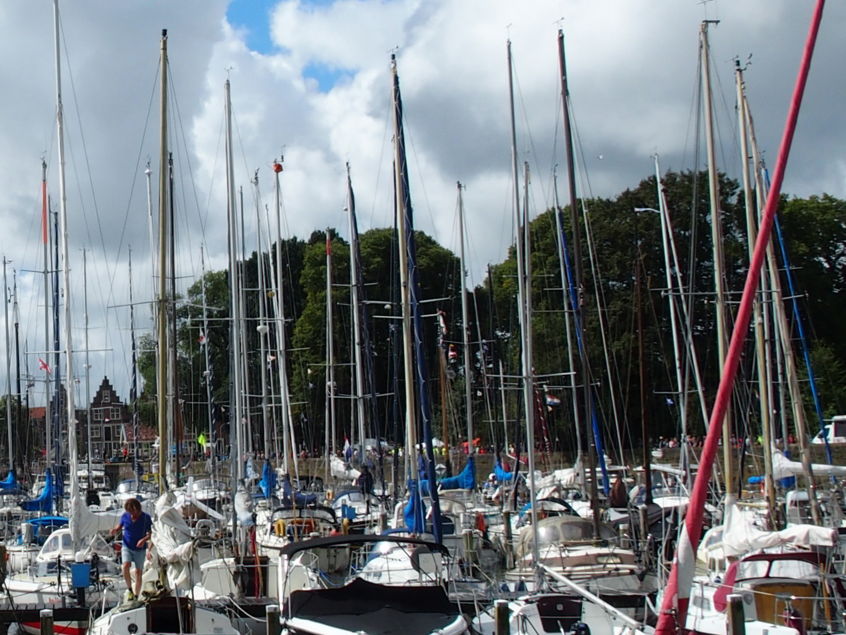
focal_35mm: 81
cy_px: 258
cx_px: -75
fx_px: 1980
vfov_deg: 18.2
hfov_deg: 22.8
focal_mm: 6.7
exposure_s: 1/640
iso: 100
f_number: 6.3
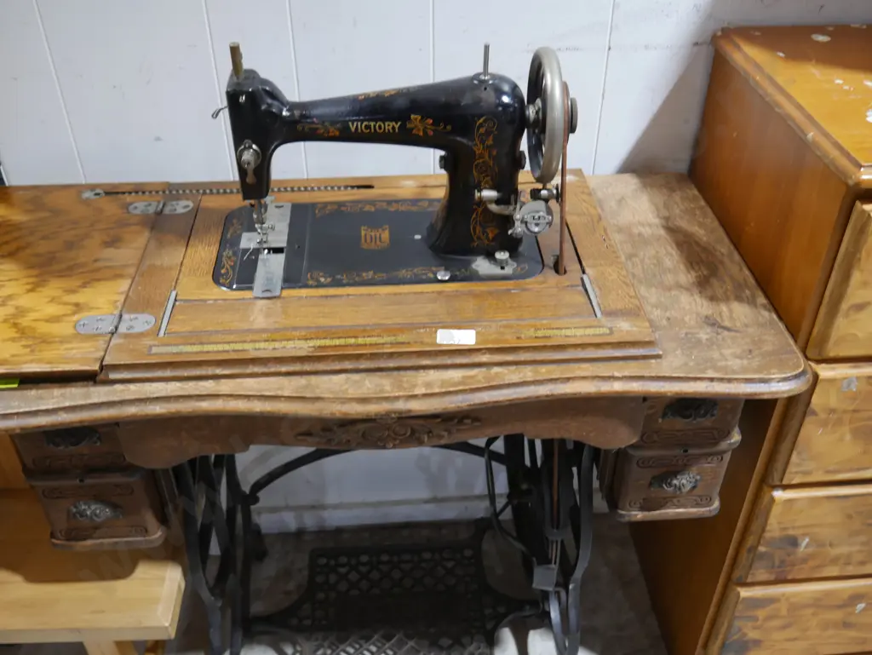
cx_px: 436
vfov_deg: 41.8
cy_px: 328
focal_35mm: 34
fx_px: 857
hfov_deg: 53.9
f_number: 4
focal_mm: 17
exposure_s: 1/60
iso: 640
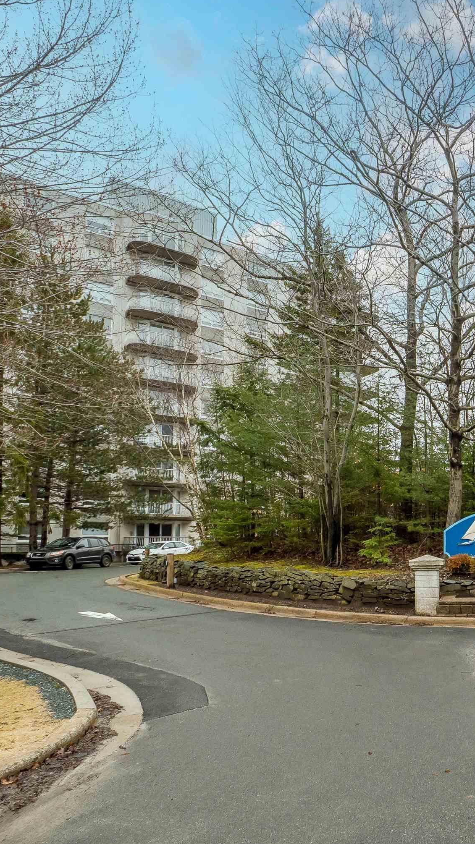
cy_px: 420
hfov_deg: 38.9
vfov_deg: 76.3
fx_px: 537
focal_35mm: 24
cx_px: 527
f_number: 6.3
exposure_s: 1/250
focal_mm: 10
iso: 400
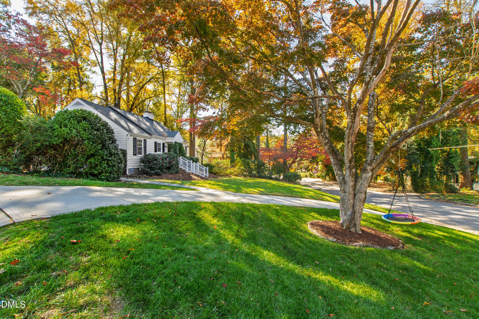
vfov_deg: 77.3
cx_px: 240
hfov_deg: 100.4
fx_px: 200
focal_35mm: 15
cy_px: 160
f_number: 8
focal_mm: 10
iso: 250
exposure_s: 1/50
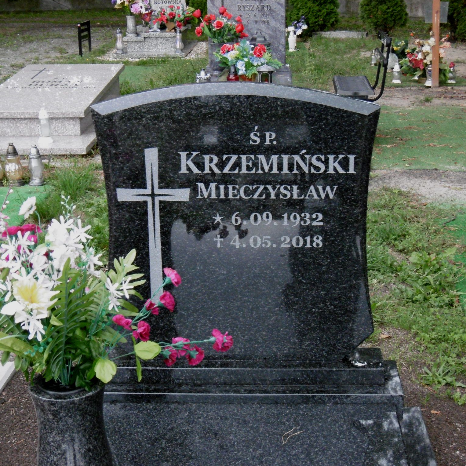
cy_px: 234
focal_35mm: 70
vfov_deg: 24.7
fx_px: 1066
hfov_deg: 24.6
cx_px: 264
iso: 400
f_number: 4.2
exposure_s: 1/60
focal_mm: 10.5
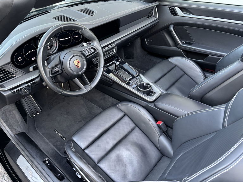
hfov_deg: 67.3
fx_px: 183
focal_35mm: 26
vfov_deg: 53.1
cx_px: 122
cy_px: 91
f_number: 1.6
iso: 160
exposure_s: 1/60
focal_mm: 5.96
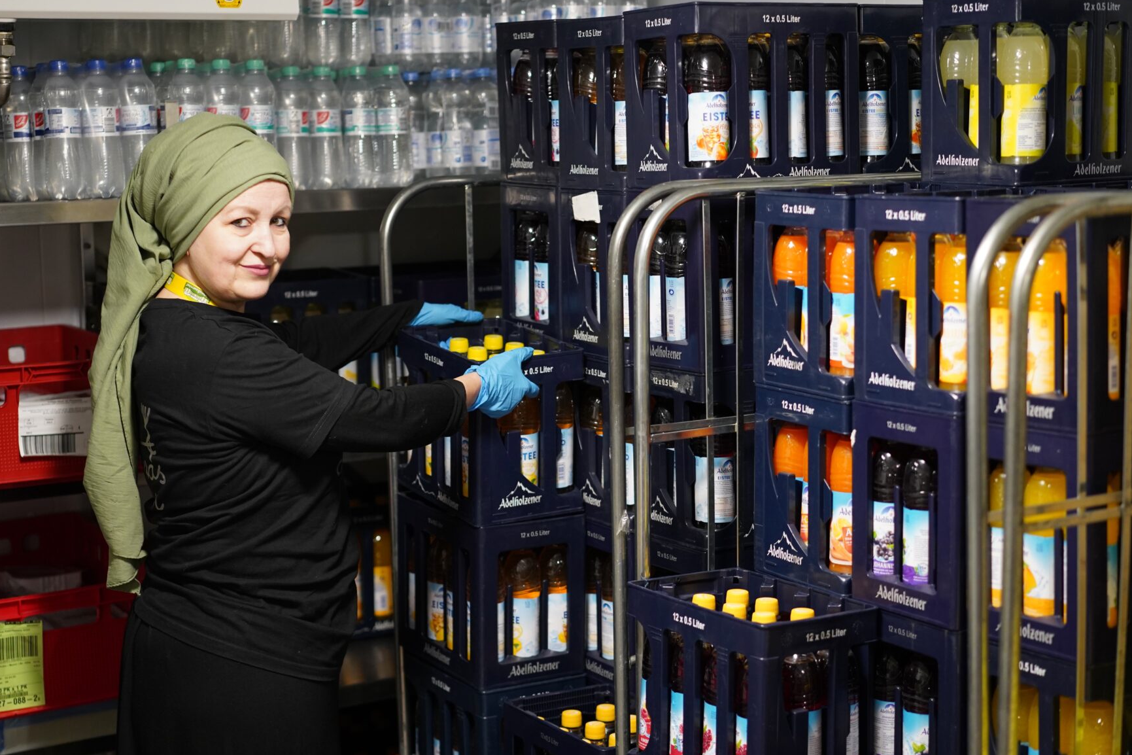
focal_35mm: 61
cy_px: 402
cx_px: 551
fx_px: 1918
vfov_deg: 22.3
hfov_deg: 32.9
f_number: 2.5
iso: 2000
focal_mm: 55
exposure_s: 1/60
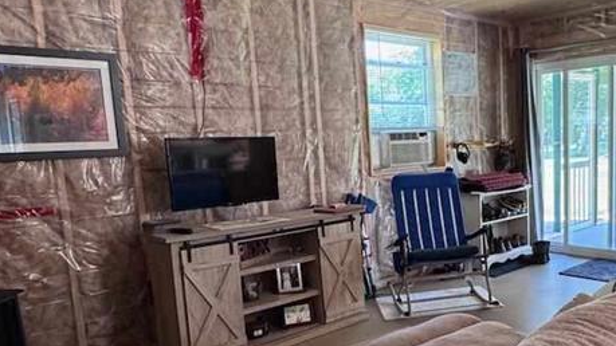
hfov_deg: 55.9
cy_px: 220
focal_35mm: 34
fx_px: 555
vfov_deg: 34.4
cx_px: 444
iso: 320
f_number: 2.2
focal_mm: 2.22
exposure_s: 1/60
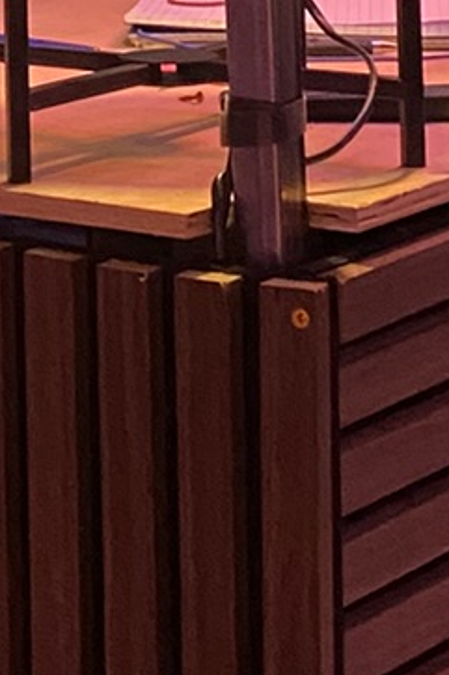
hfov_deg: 8.8
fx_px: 2865
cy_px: -345
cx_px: -108
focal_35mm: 153
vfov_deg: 12.7
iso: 640
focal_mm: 4.25
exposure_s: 1/40
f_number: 1.8
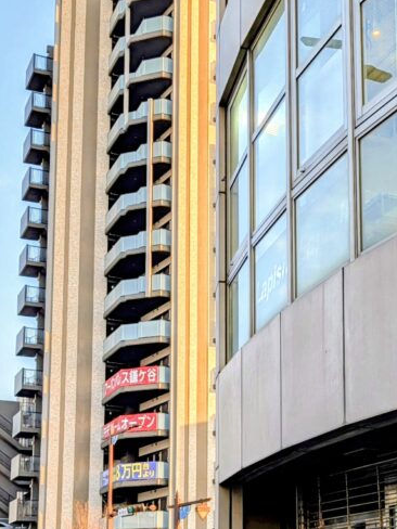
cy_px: 434
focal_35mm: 63
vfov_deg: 29.9
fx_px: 963
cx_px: 294
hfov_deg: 23.1
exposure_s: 1/453
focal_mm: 6.9
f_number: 1.68
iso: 17
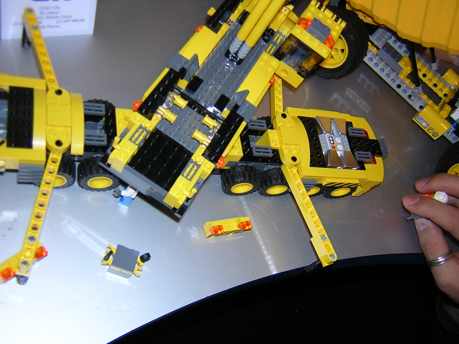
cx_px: 230
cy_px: 172
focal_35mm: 36
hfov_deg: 51.4
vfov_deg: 39.7
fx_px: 477
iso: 100
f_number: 2.6
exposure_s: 1/60.1
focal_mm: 4.7
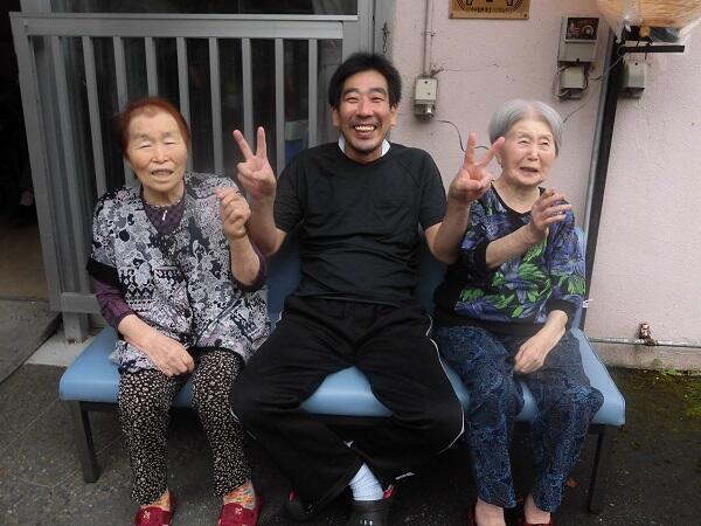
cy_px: 263
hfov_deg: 56.8
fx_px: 648
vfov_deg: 44.2
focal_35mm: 32
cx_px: 350
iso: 100
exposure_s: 1/200
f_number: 3.5
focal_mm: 5.81
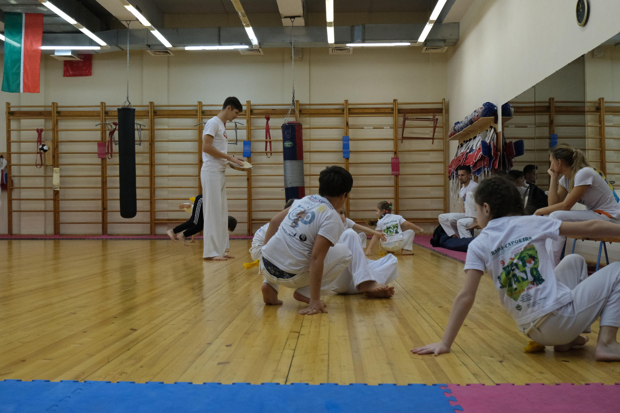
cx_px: 310
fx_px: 706
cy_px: 206
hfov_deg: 47.4
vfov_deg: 32.6
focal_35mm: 41
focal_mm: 27.1
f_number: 4.4
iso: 3200
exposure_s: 1/320
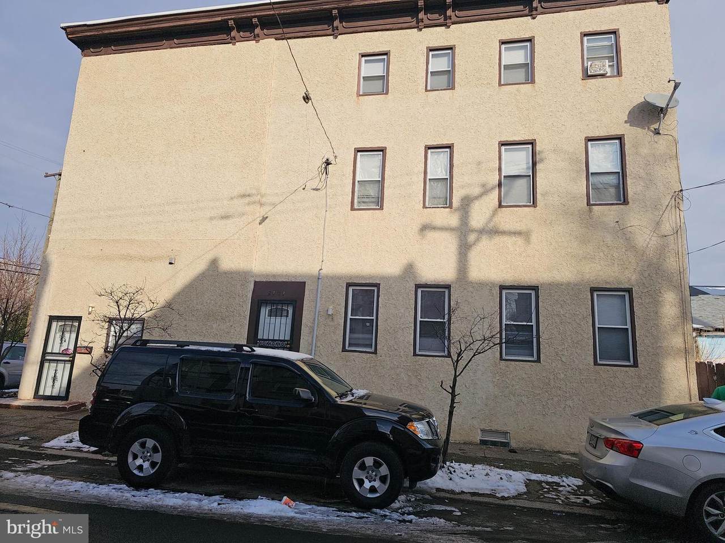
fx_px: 482
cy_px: 272
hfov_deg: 73.9
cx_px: 362
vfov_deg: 58.9
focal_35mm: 23
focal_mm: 6.3
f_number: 1.7
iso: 10
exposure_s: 1/1372
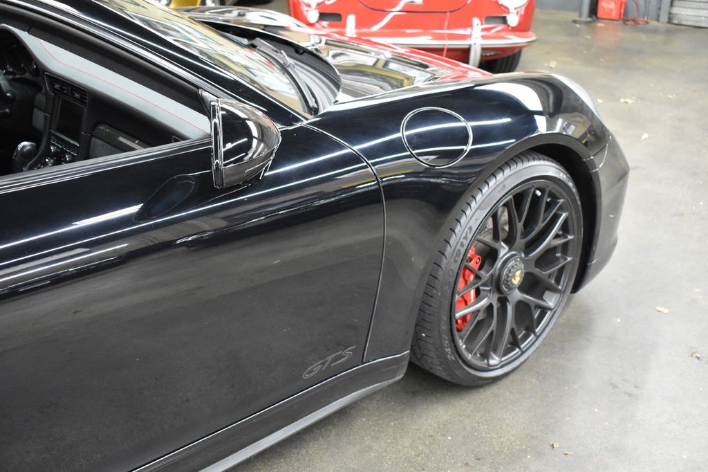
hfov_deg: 45.0
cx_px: 354
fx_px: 855
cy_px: 236
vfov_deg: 30.8
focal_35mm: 44
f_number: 4.2
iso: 4500
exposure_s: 1/50
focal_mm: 29
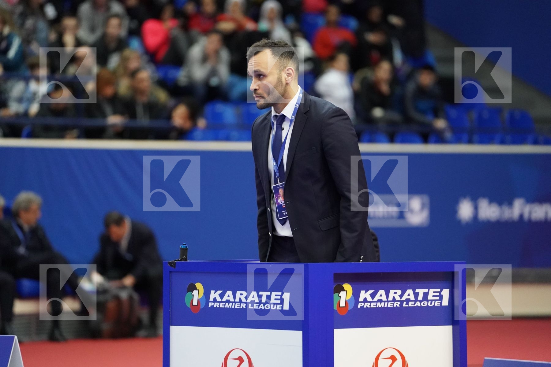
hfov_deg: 10.3
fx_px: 3061
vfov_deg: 6.9
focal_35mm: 200
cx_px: 276
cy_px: 184
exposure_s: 1/1000
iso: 6400
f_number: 2.8
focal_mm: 200
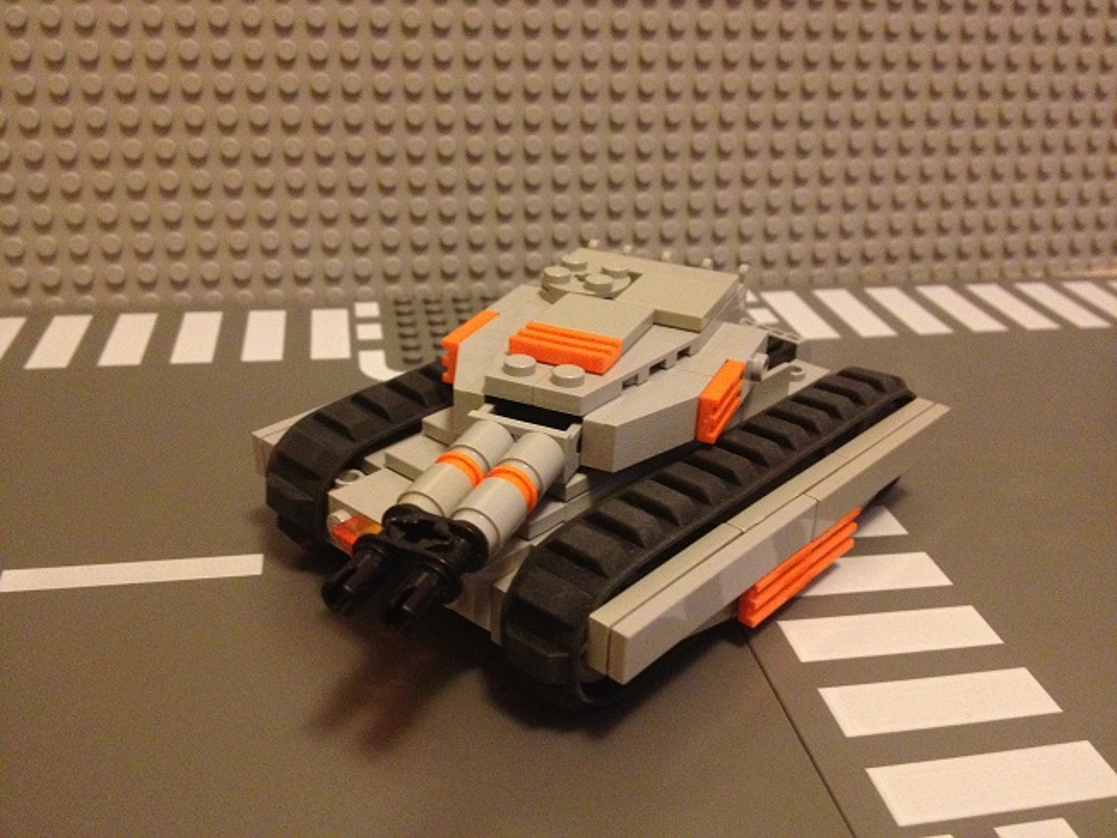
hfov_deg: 52.6
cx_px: 558
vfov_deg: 40.7
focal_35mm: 35
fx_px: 1130
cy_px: 419
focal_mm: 4.28
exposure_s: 1/15
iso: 400
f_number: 2.4
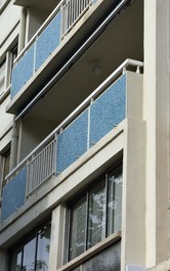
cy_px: 133
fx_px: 836
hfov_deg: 11.5
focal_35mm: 113
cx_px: 156
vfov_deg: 18.4
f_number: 11
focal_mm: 70
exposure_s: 1/250
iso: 200
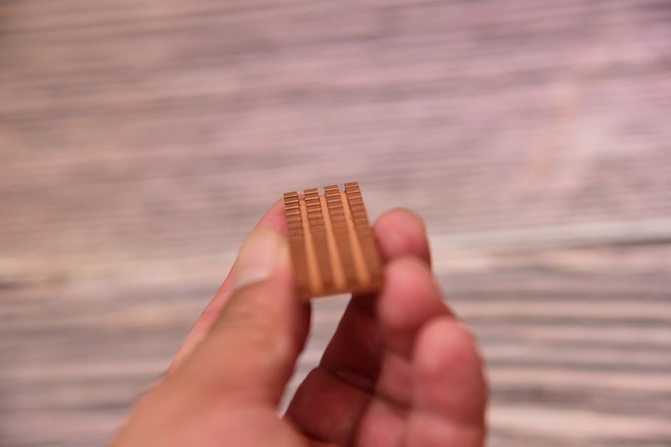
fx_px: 2237
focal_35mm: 120
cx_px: 336
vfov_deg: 11.4
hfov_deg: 17.1
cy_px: 224
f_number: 5.6
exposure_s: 1/60
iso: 1600
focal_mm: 120
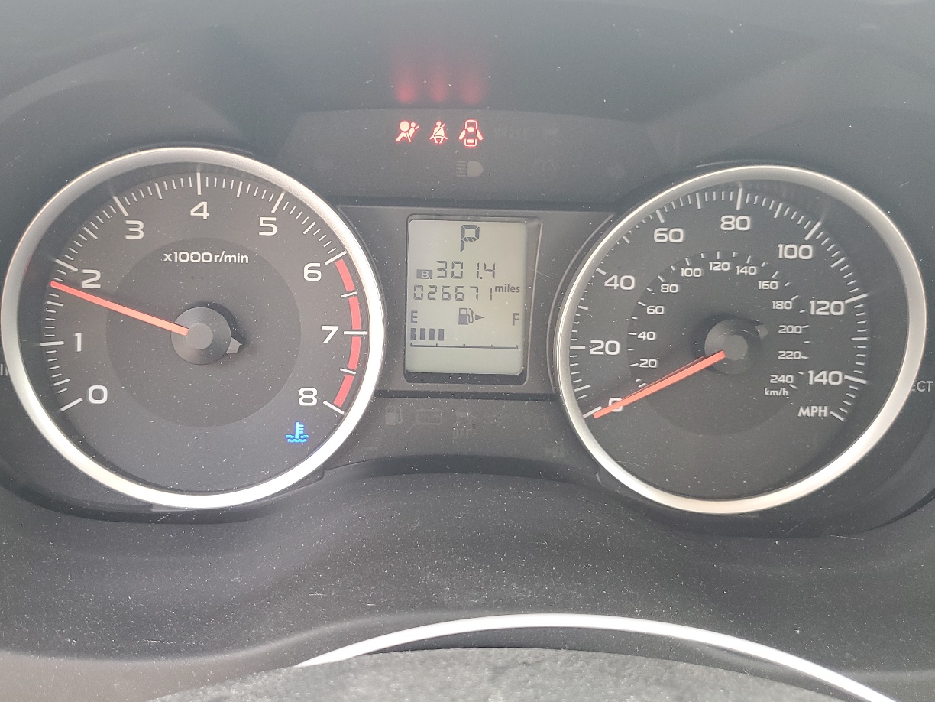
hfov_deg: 53.7
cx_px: 390
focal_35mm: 34
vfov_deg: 41.6
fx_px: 918
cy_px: 273
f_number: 1.5
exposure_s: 1/60.2
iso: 75
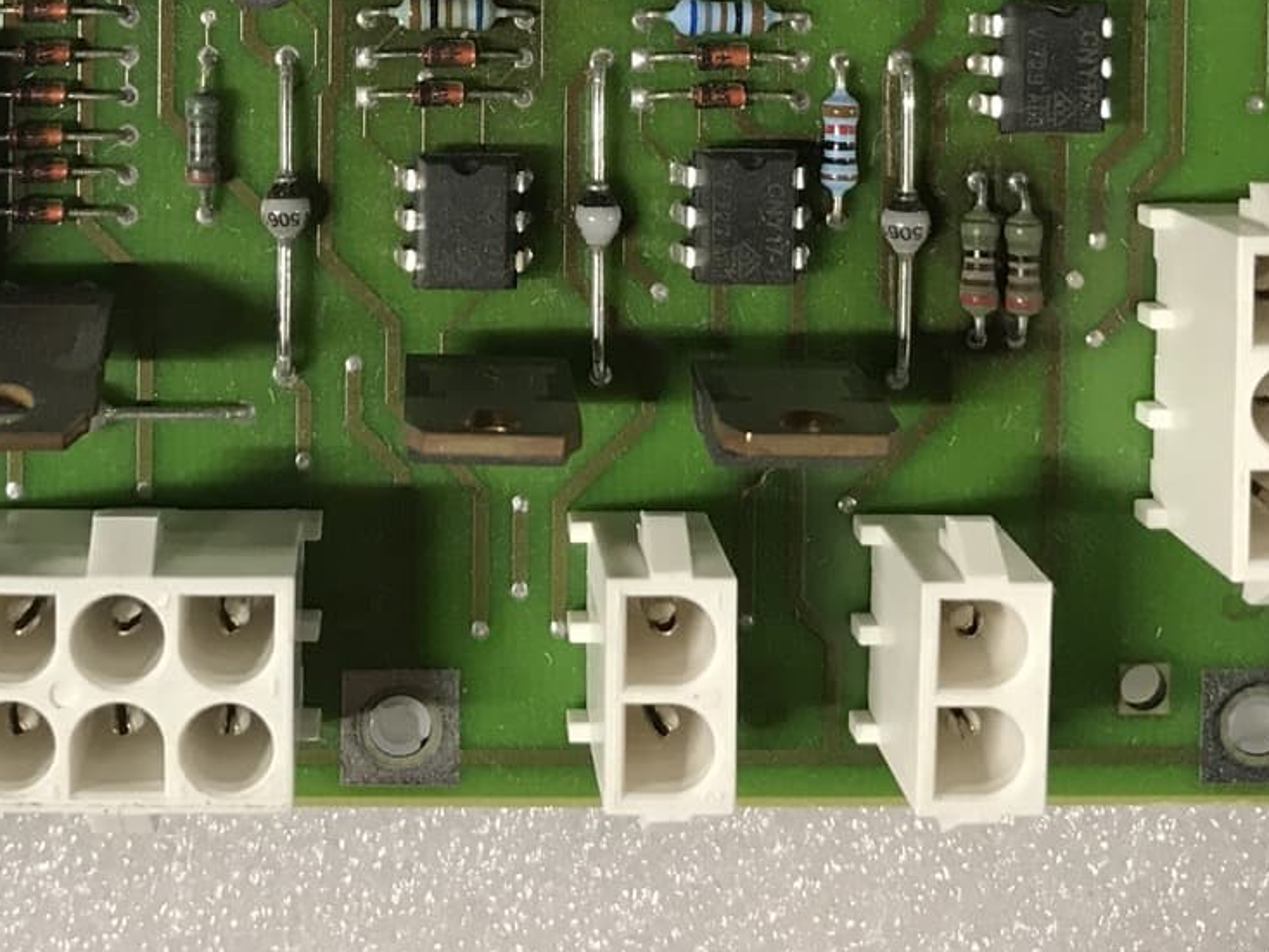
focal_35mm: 61
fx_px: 2237
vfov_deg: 22.9
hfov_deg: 31.4
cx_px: 420
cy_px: -52
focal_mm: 3.99
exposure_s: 1/17
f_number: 1.8
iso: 64
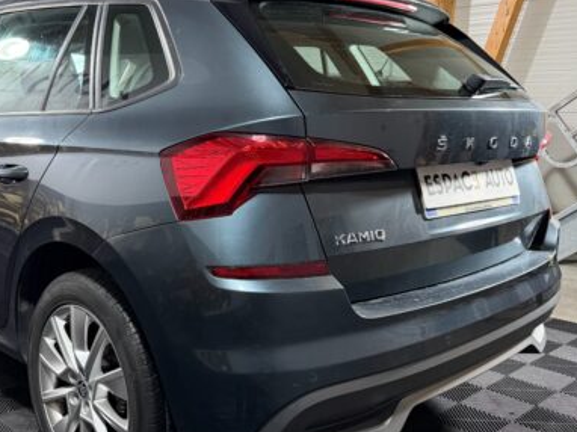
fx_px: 650
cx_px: 193
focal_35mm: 39
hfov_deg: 47.1
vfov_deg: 36.8
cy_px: 220
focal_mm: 6.76
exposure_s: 1/50
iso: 640
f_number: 1.78
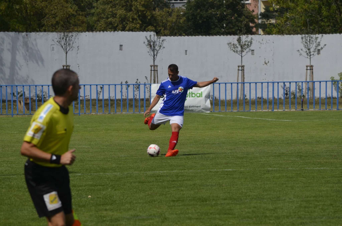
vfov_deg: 4.6
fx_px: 2844
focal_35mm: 300
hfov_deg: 6.9
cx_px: 171
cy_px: 113
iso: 400
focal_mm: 200
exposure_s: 1/2000
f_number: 8
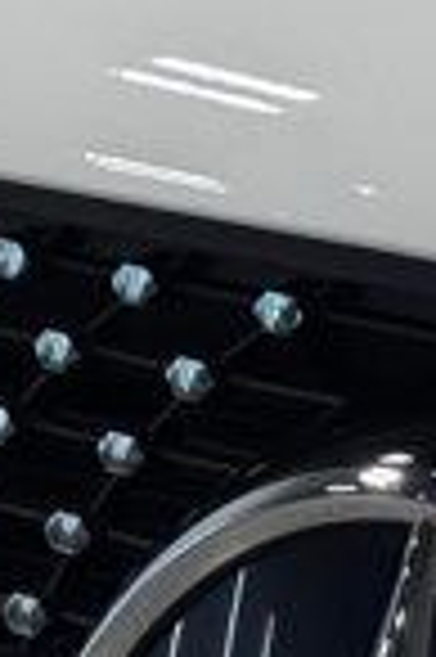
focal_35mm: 350
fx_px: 6373
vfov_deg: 5.9
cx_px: 369
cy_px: 675
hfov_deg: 3.9
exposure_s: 1/490
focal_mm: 6.76
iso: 64
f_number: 1.78
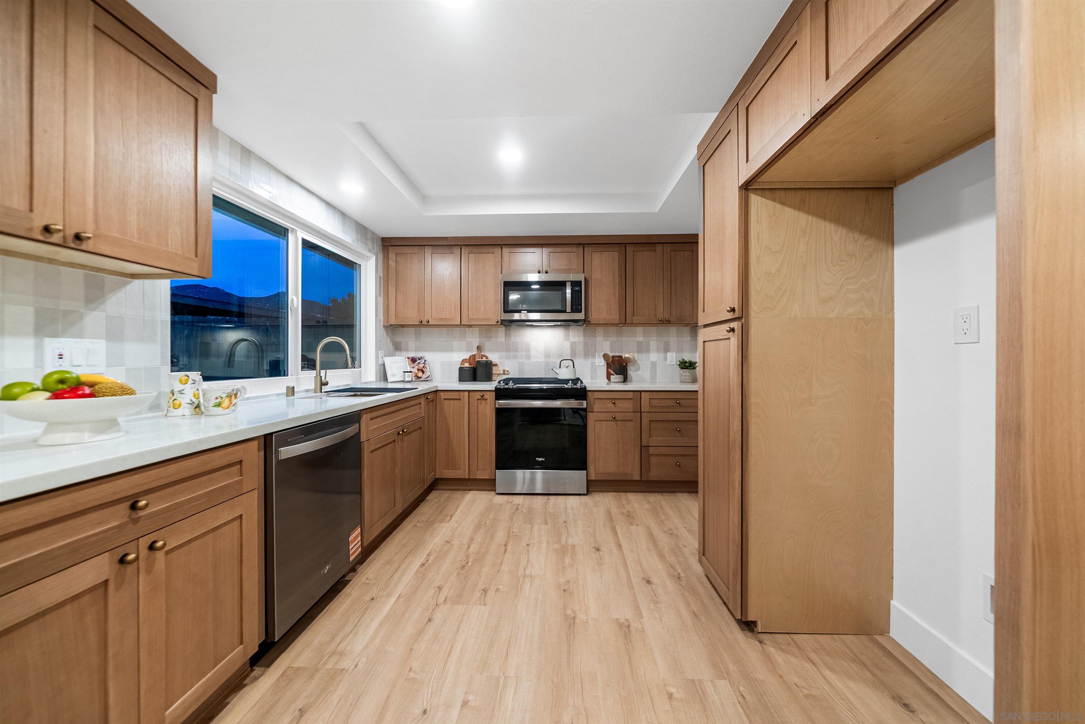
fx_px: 362
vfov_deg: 90.1
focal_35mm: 12
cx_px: 542
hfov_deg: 112.6
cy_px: 362
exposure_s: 1/50
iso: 250
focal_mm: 12
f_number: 6.3
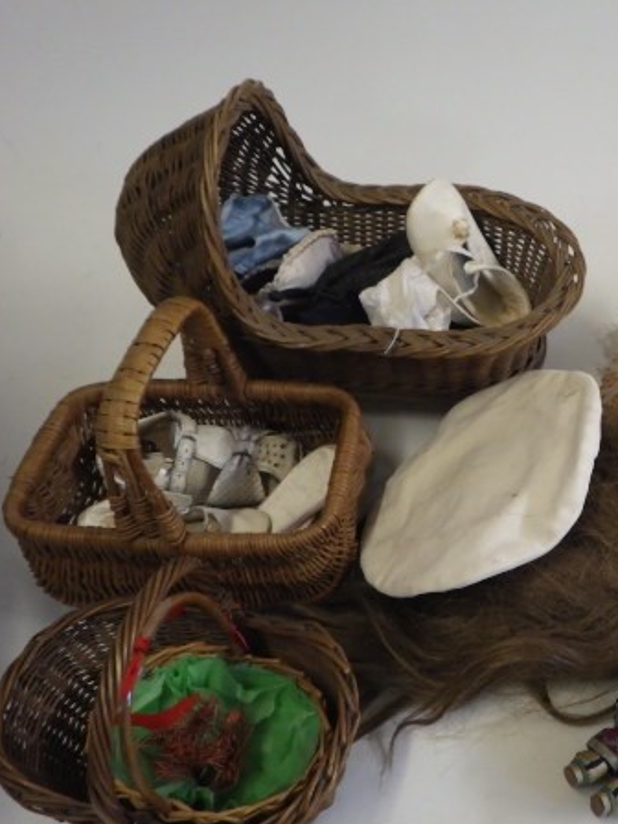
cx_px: 568
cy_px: 425
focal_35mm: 40
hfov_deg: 33.8
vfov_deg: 46.8
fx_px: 952
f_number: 3.5
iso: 400
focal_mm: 5
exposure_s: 1/45
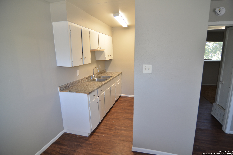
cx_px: 116
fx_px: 116
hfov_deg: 90.1
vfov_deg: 67.1
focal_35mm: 18
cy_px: 78
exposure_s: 1/60
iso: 400
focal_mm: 12
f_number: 4
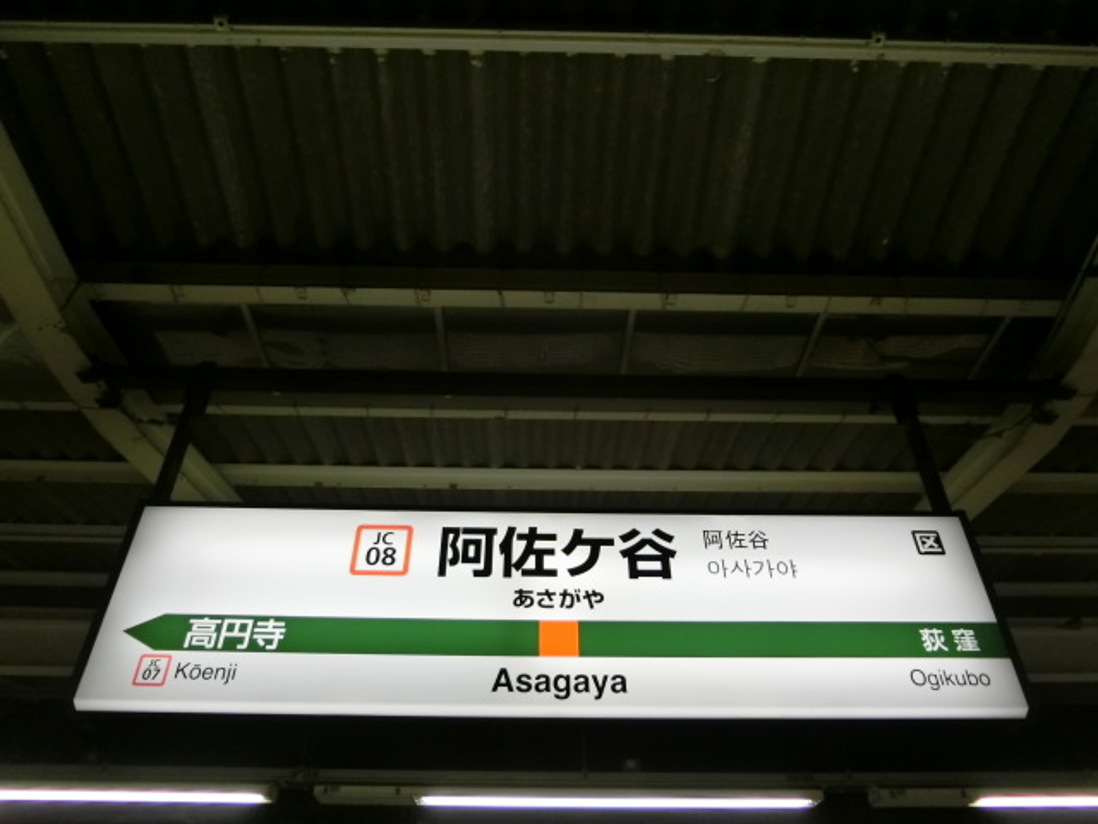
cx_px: 549
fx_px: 793
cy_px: 412
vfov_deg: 54.9
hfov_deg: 69.4
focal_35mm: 25
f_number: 3.5
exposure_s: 1/125
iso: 160
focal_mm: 4.5
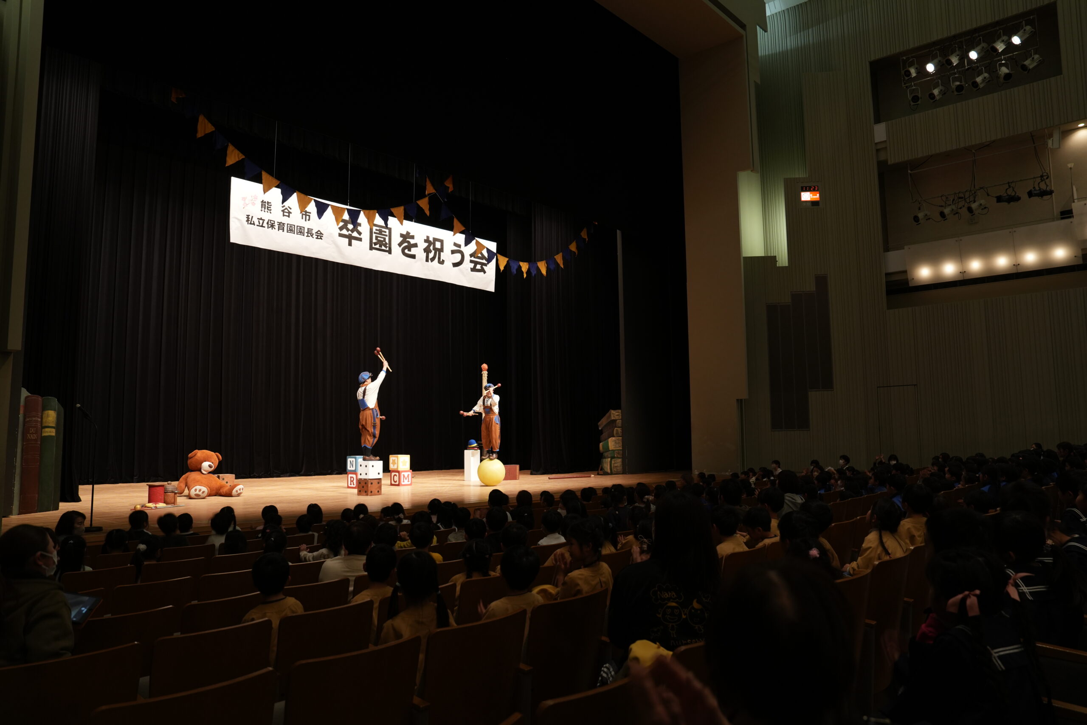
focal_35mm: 24
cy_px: 362
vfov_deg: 53.1
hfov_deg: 73.7
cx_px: 544
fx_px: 725
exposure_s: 1/30
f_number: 4.5
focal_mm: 24
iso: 800
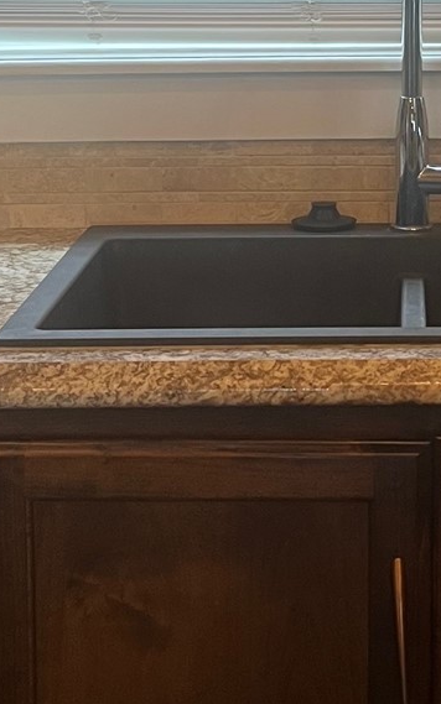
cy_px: 52
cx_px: 420
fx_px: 1787
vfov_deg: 21.7
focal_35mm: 93
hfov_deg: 13.9
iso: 100
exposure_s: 1/60
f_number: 1.6
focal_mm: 5.1
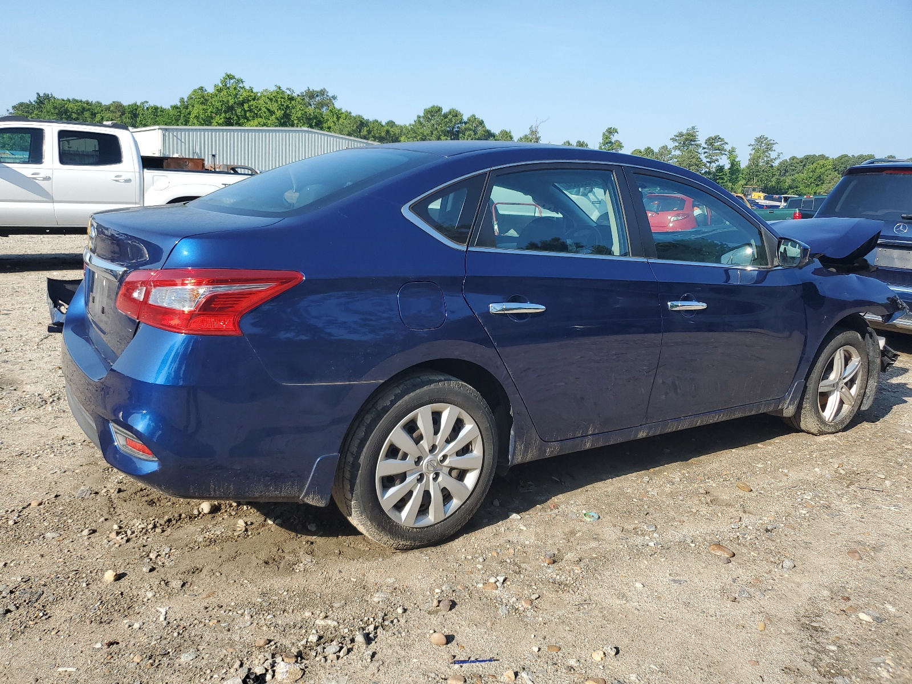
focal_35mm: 26
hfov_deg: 67.3
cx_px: 456
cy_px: 342
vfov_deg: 53.1
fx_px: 685
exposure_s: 1/1667
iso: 50
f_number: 1.5
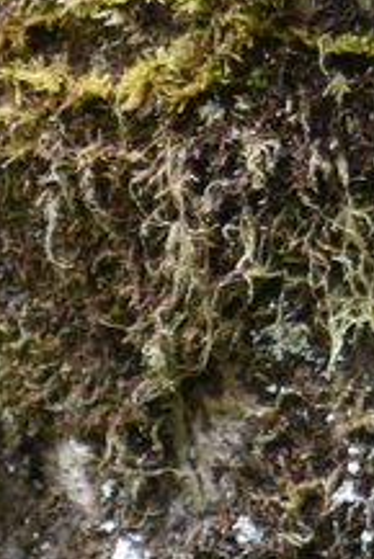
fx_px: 27552
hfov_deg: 0.8
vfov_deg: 1.2
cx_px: 389
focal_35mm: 1771
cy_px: -569
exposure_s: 1/640
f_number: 5.6
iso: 3600
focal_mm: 300
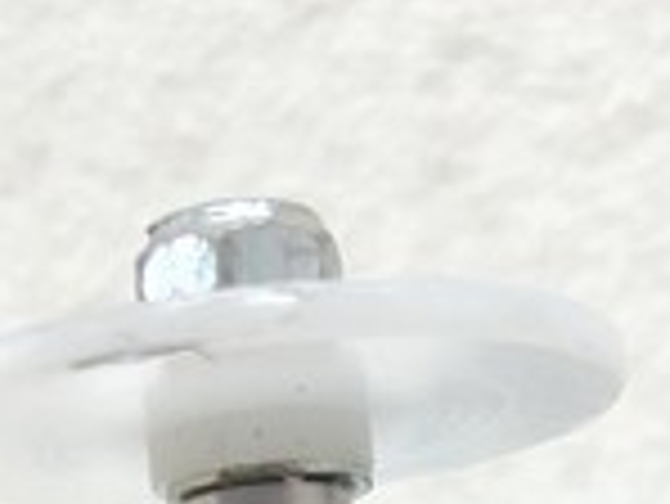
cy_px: 1418
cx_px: 211
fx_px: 3487
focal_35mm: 180
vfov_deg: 7.4
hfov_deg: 11.0
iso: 25
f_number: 1.8
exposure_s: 1/40
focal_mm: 3.99
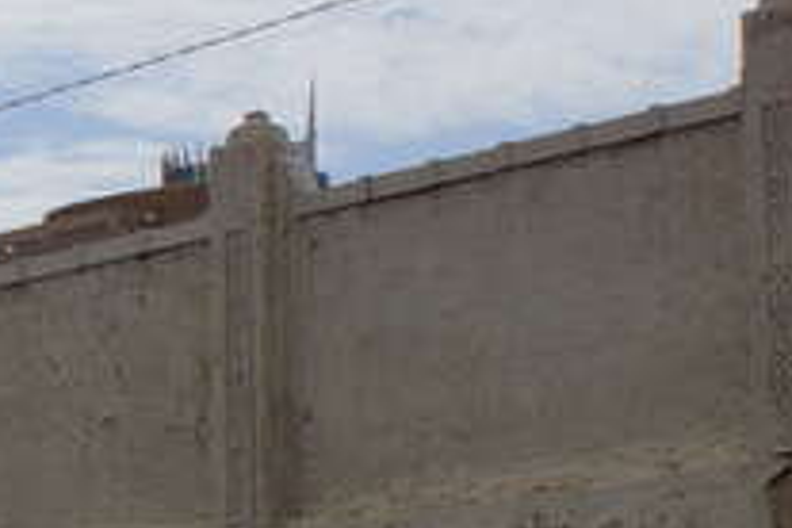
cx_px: -539
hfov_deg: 9.7
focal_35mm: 203
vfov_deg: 6.8
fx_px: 4464
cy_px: 488
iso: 100
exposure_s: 1/250
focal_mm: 35
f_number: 13
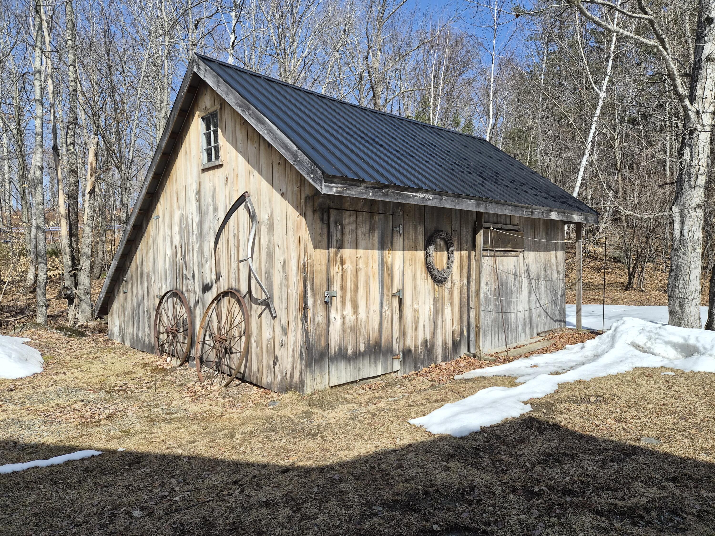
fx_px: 475
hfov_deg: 73.9
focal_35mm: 23
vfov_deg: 58.9
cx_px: 358
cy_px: 268
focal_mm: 5.4
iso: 80
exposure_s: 1/5744
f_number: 1.8
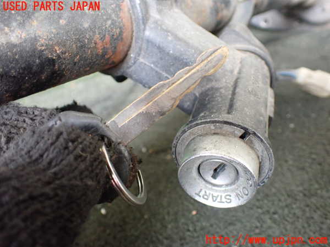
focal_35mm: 30
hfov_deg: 60.0
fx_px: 286
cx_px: 165
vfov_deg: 46.8
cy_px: 124
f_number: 2.3
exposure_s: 1/100
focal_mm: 5.4
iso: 800
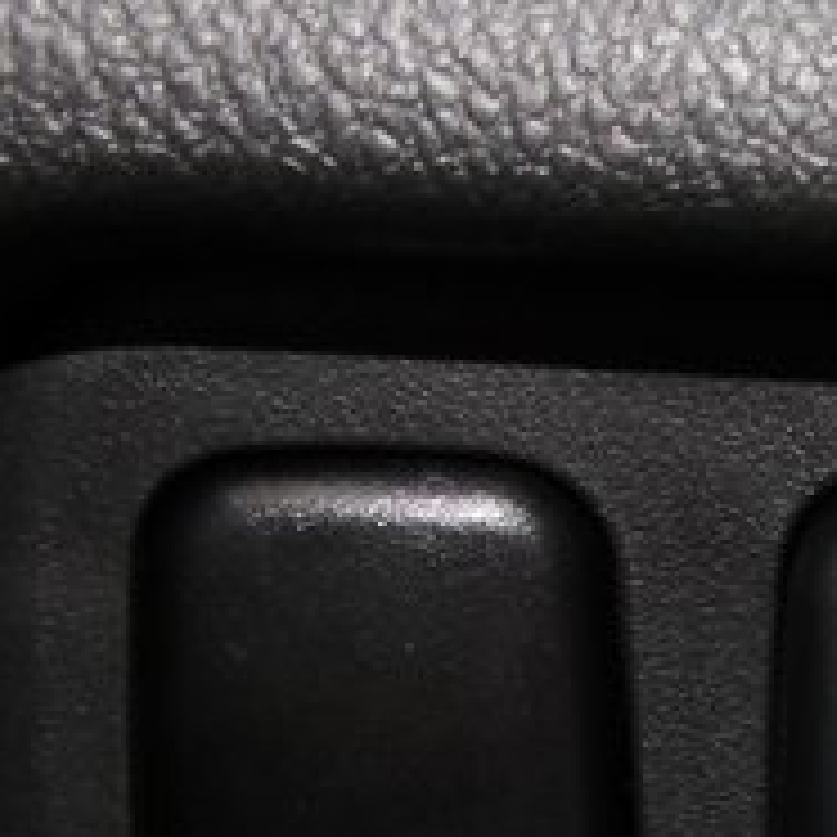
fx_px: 6839
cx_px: 1256
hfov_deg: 6.9
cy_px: 824
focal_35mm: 250
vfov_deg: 7.0
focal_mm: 14.7
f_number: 4.6
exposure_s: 1/30
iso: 200
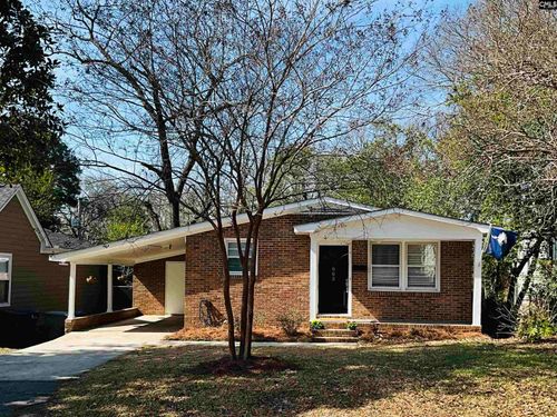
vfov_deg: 41.8
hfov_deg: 54.0
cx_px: 278
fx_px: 547
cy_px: 208
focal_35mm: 34
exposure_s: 1/1250
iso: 25
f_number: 1.8
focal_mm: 3
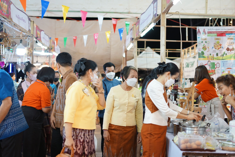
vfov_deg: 27.0
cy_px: 78
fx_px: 327
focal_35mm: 50
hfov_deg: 39.6
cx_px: 118
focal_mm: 50
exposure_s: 1/80
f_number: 2
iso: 400
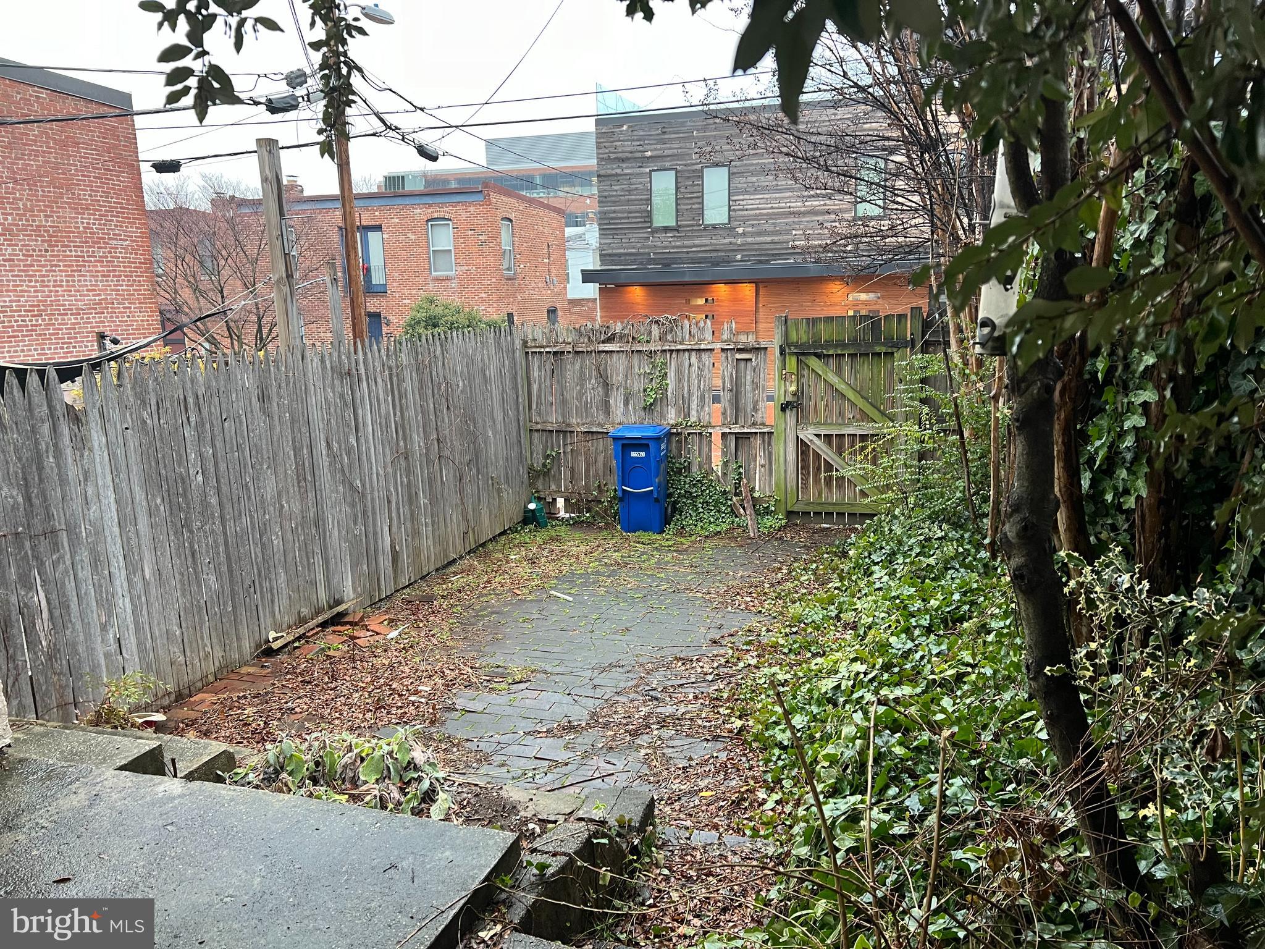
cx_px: 632
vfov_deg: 53.1
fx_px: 950
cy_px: 474
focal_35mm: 26
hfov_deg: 67.3
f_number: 1.5
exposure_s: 1/60
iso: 125
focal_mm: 5.7
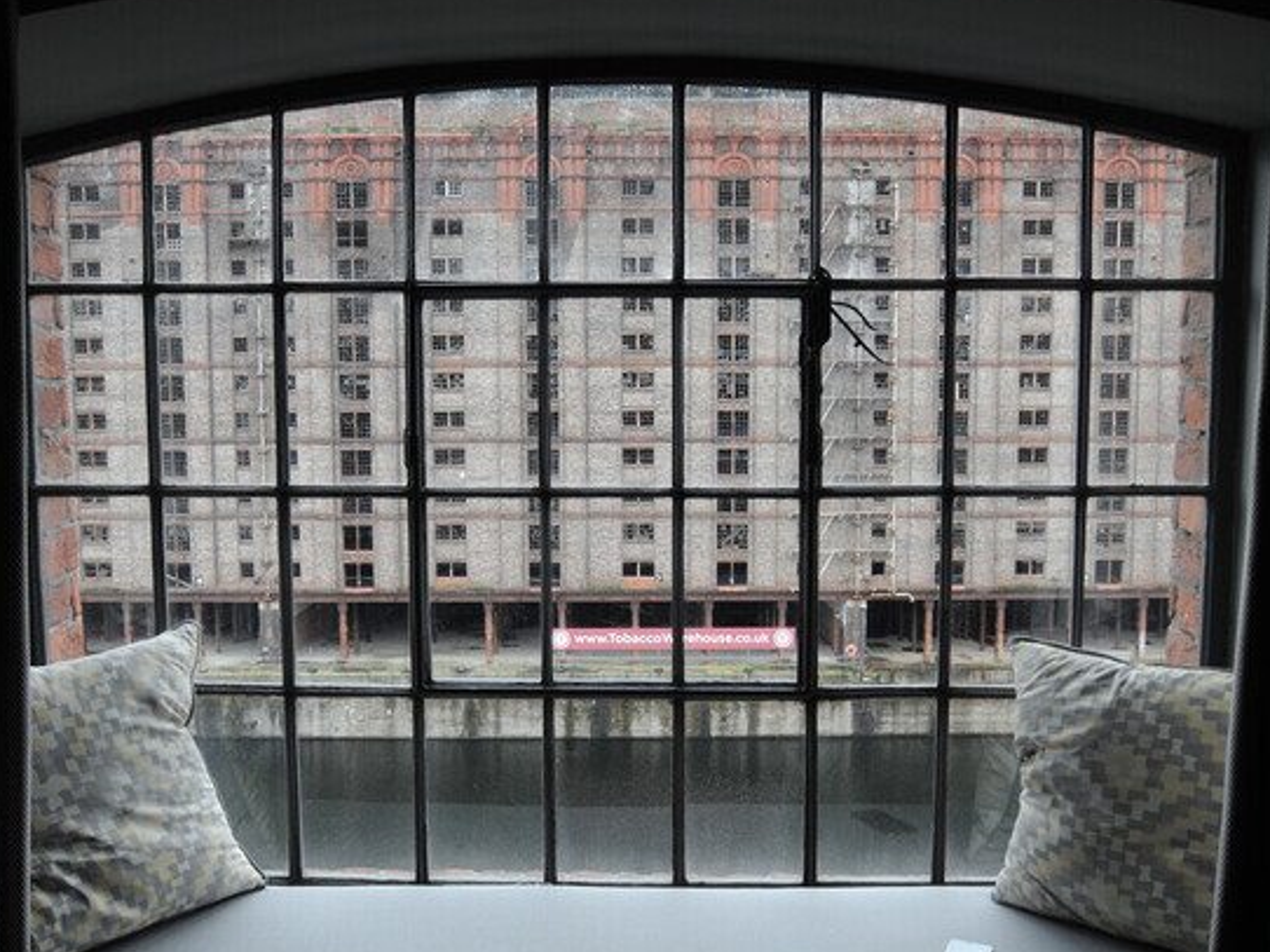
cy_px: 505
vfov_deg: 45.4
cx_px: 619
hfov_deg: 58.4
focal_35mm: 31
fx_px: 1137
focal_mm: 5.1
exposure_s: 1/100
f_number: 2.8
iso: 100
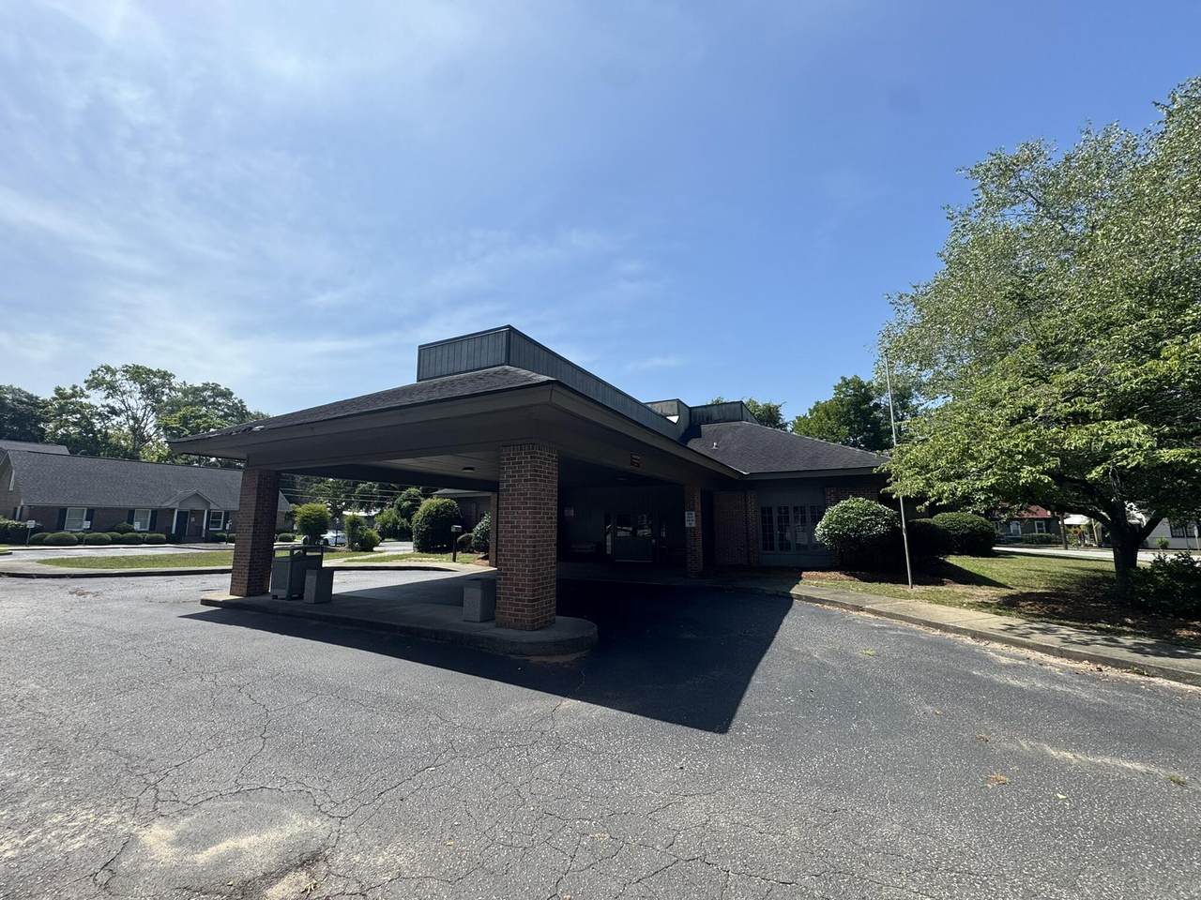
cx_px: 600
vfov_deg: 85.7
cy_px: 450
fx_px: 486
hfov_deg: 102.1
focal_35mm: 14
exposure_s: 1/1832
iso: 50
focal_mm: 2.22
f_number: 2.2
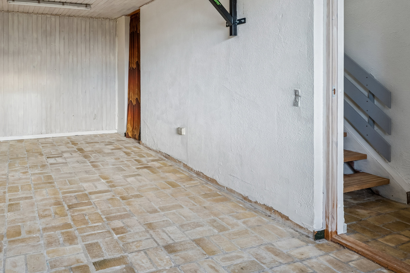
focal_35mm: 28
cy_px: 78
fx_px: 321
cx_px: 141
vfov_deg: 45.0
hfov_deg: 63.7
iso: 1000
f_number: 7.1
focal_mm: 19.1
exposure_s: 1/25
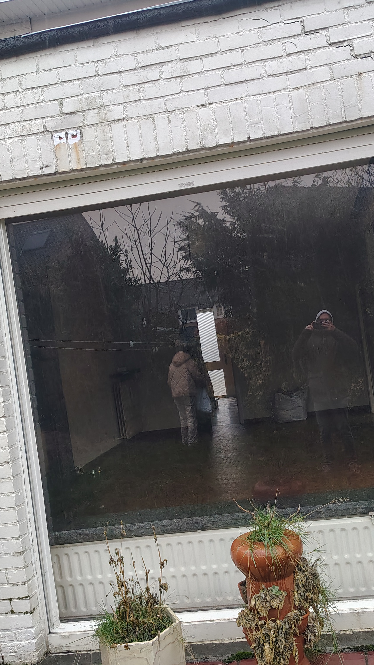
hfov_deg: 33.5
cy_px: 331
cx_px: 244
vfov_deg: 56.6
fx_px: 617
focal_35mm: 35
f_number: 1.8
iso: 1081
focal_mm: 5.56
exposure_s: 1/100
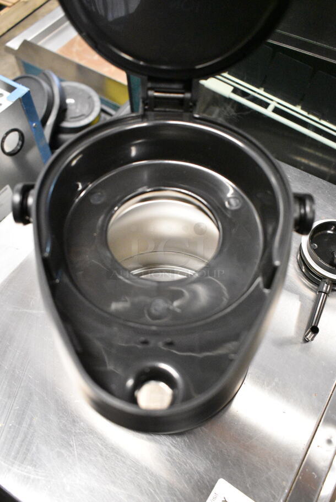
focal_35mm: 32
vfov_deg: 59.5
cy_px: 251
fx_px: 440
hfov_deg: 41.8
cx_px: 168
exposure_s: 1/60
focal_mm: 21
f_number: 4
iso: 6400
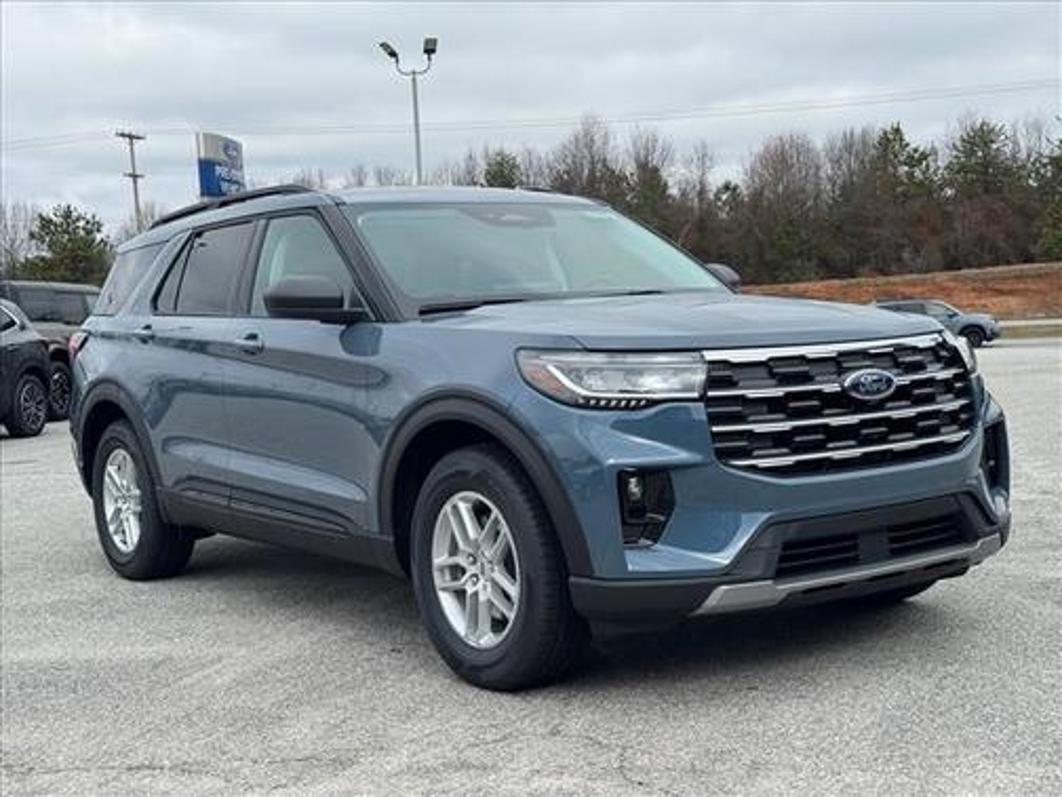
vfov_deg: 30.3
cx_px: 531
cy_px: 398
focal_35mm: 48
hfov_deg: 39.7
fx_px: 1473
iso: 64
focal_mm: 6.76
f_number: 1.78
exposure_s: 1/2833
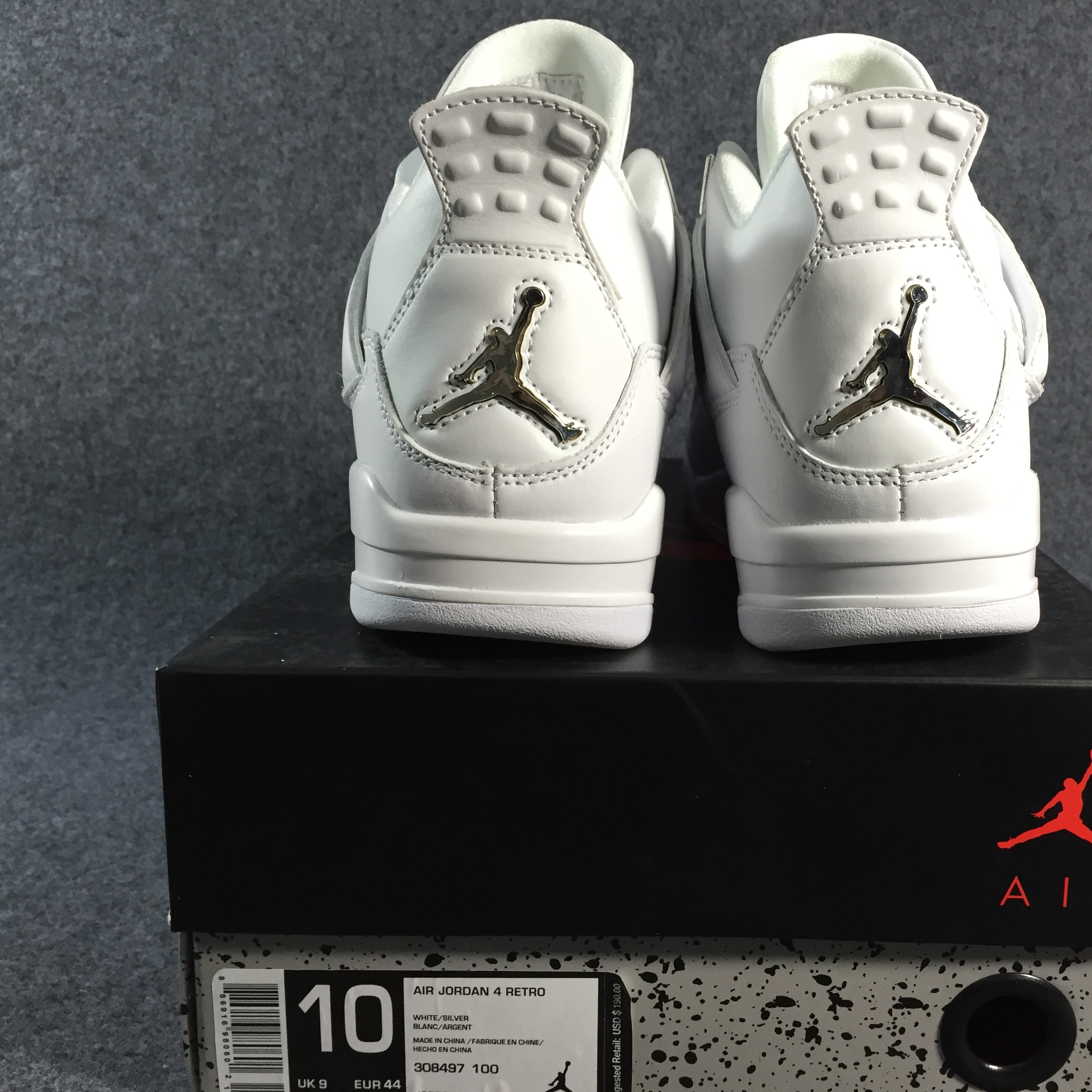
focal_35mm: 35
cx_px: 662
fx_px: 1249
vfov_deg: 47.2
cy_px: 551
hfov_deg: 46.9
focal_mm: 4.15
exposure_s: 1/33
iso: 40
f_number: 2.2
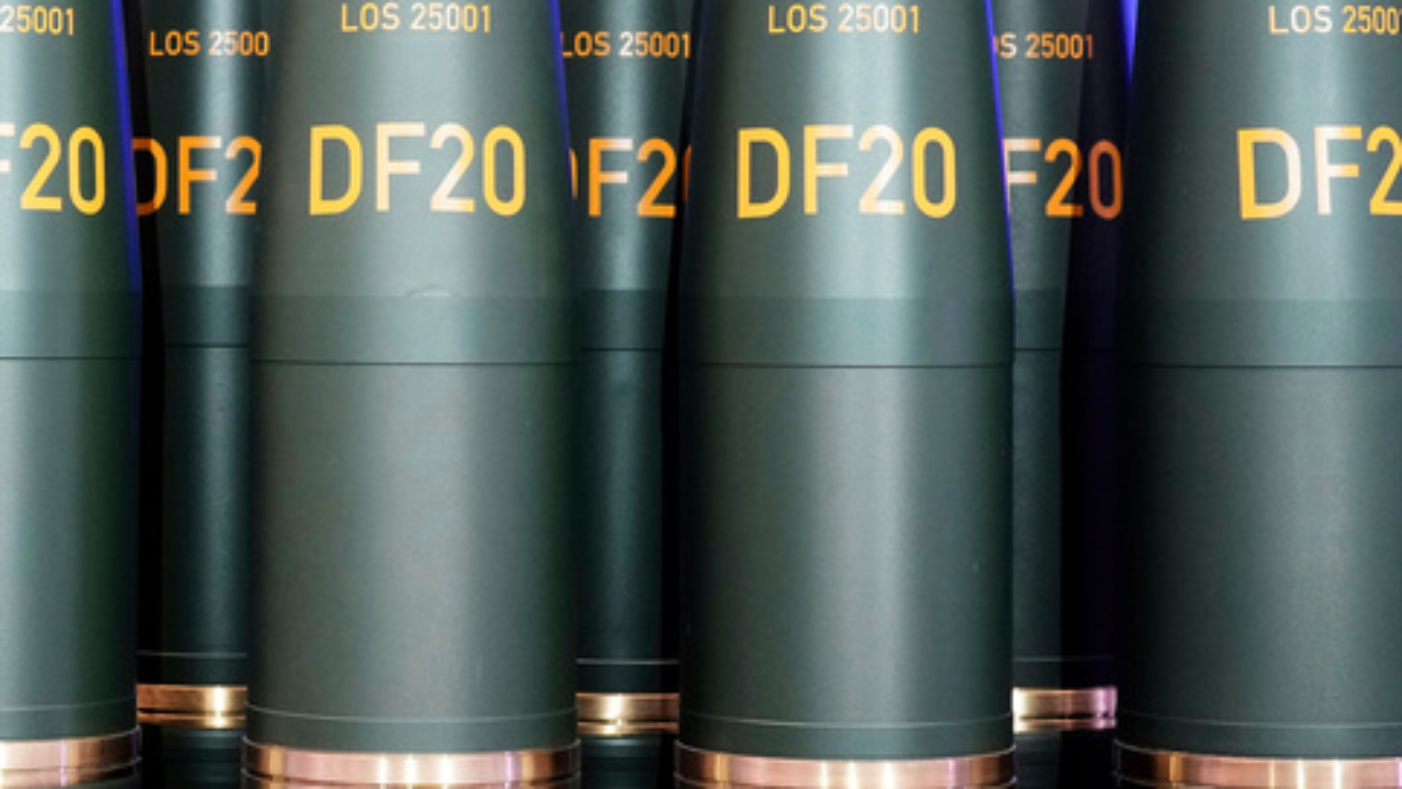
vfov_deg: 10.9
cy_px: 152
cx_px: 395
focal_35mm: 111
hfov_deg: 19.2
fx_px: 4128
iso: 2000
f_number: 5
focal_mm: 50
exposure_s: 1/160
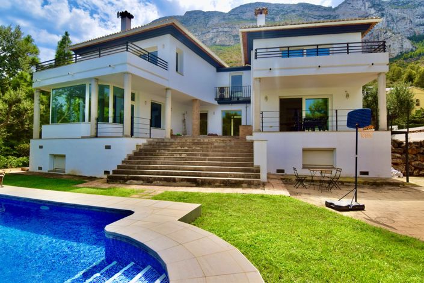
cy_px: 142
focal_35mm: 18
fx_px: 212
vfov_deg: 67.4
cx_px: 212
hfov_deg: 90.0
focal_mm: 12
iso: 200
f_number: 10
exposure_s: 1/400
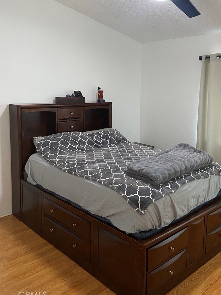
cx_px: 134
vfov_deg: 56.4
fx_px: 272
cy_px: 118
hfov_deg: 43.9
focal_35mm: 32
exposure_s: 1/40
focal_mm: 4.25
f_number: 1.8
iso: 400
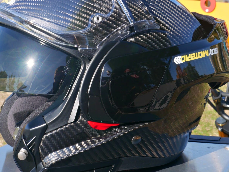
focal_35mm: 64
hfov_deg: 30.2
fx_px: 424
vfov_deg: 22.8
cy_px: 56
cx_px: 94
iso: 200
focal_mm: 20
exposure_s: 1/100
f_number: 13
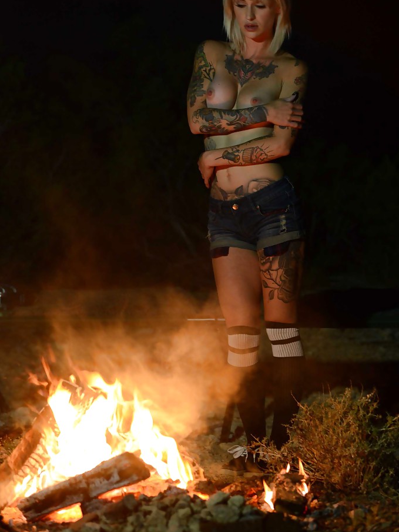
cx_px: 200
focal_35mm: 136
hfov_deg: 10.9
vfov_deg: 14.5
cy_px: 242
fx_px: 2090
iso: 2000
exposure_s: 1/60
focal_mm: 125
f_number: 3.5
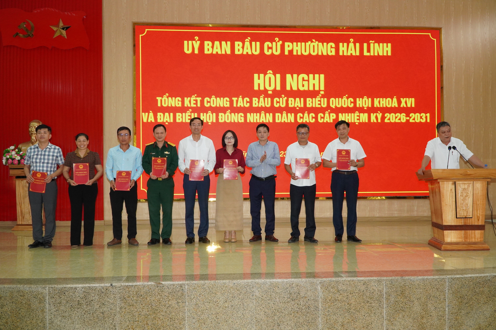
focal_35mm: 32
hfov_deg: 59.5
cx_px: 248
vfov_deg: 41.6
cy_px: 165
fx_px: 434
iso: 2500
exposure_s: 1/60
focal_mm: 21
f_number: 9
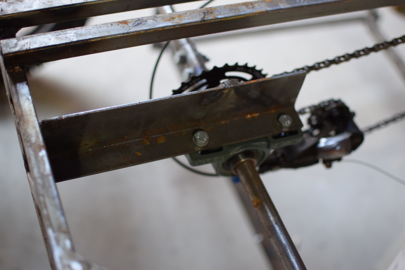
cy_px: 135
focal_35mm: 52
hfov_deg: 37.9
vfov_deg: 25.8
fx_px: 591
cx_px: 202
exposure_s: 1/60
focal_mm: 35
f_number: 2.2
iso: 800
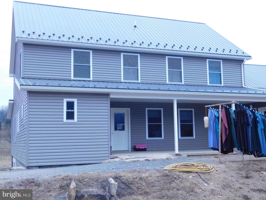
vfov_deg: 32.2
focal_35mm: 45
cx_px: 133
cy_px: 100
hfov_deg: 42.1
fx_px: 346
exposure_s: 1/160
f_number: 3.7
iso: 125
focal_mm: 8
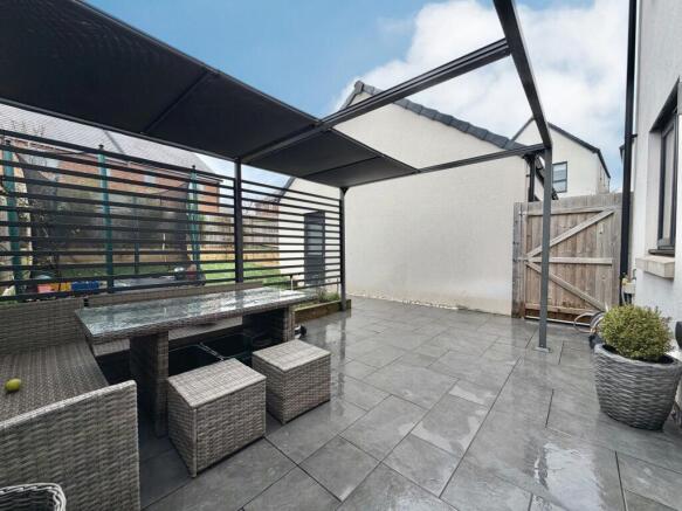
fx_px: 276
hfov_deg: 102.1
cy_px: 256
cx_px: 341
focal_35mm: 14
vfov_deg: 85.7
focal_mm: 2.22
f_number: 2.2
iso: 80
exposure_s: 1/121
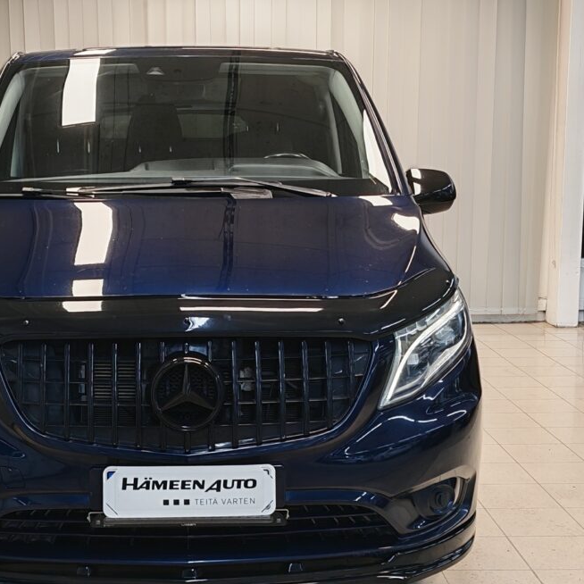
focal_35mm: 54
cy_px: 328
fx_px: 1031
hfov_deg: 31.3
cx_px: 184
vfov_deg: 31.6
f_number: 1.6
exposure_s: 1/50
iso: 64
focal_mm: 5.4
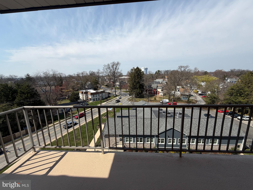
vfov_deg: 85.7
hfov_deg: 102.1
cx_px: 126
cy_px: 95
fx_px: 102
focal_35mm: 14
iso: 20
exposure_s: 1/1087
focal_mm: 2.22
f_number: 2.2
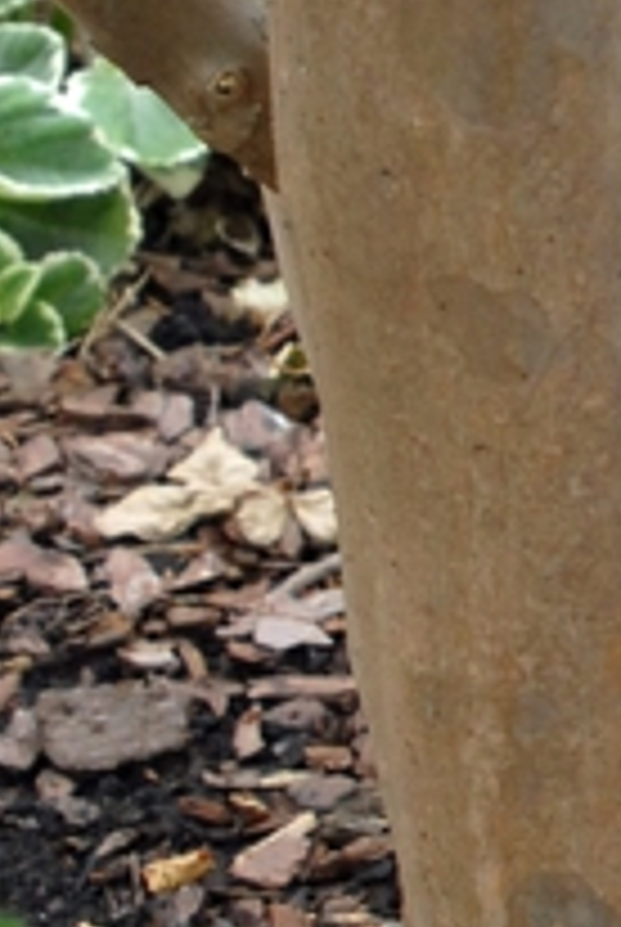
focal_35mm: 261
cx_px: 1343
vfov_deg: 7.8
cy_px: 112
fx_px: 6743
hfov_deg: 5.2
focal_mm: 35
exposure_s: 1/180
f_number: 7.1
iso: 400
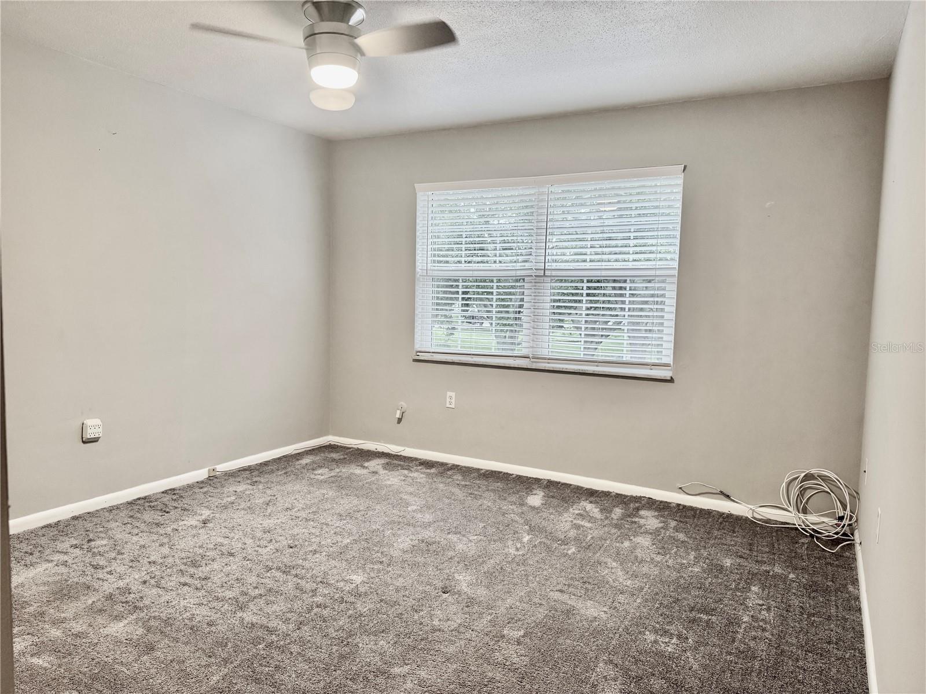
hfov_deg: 71.6
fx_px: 642
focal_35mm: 24
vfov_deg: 56.8
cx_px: 463
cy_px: 347
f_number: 1.78
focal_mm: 6.76
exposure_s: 1/60
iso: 160
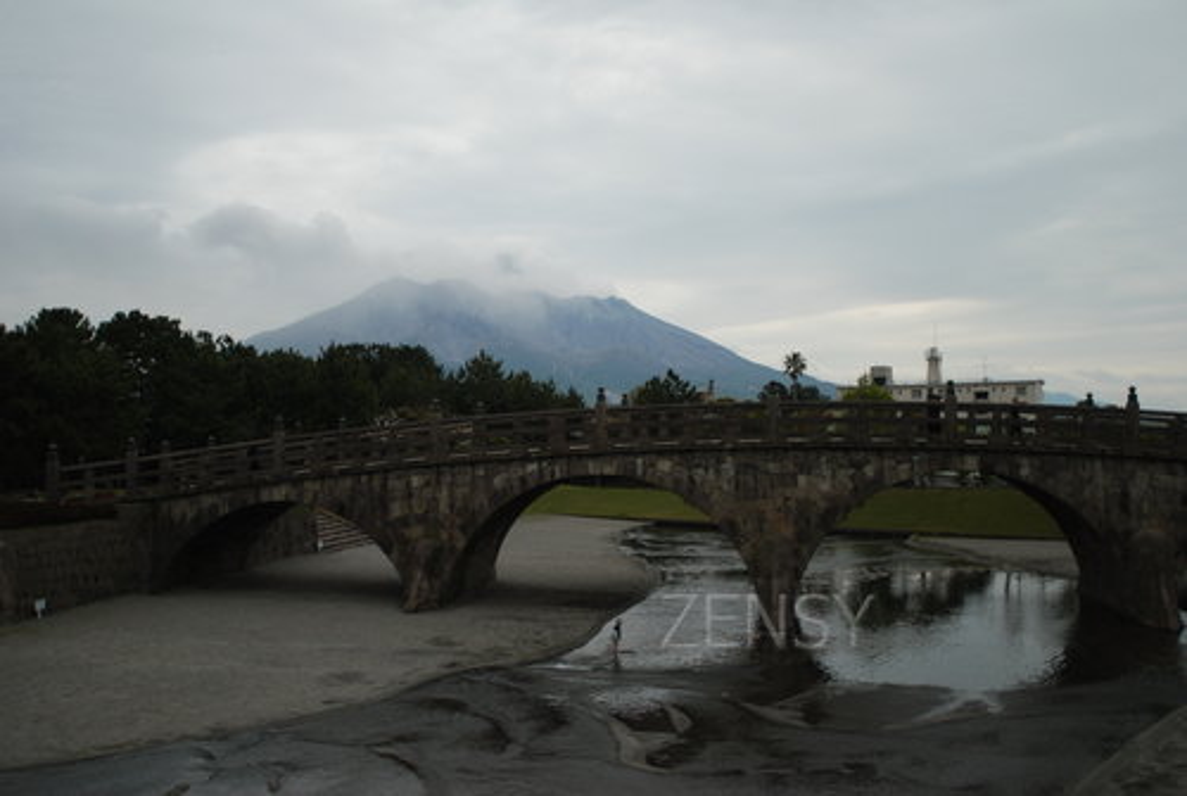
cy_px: 398
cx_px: 594
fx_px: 1189
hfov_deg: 53.1
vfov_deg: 37.0
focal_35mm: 36
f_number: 1.8
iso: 160
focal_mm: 24
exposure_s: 1/640
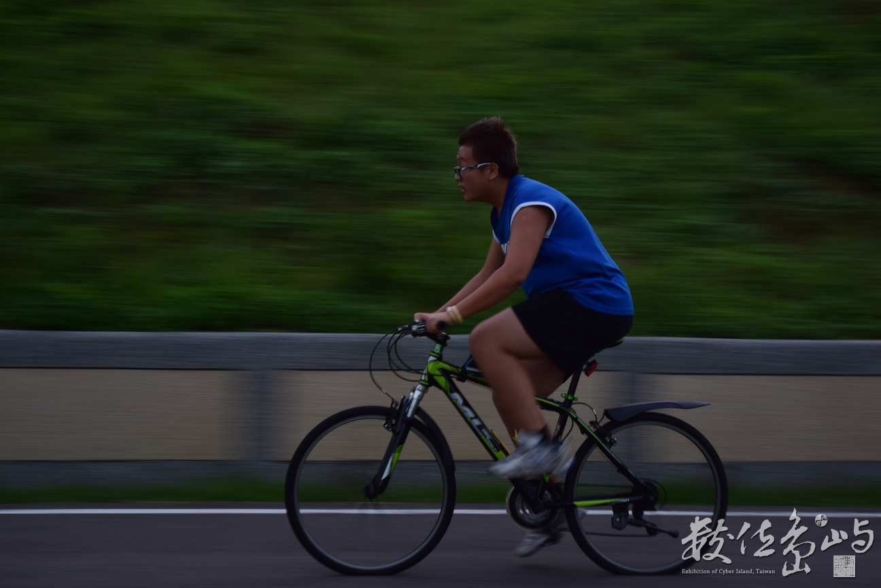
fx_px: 1652
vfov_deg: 20.2
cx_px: 440
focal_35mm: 68
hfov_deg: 29.9
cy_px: 294
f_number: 5
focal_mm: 45
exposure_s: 1/40
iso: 100
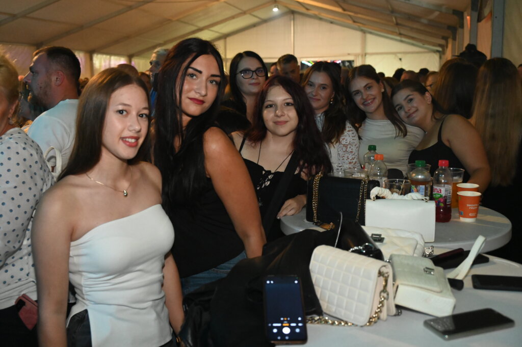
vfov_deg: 33.3
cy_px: 174
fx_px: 580
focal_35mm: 40
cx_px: 261
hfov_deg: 48.5
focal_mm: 40
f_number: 5
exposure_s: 1/60
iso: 11400
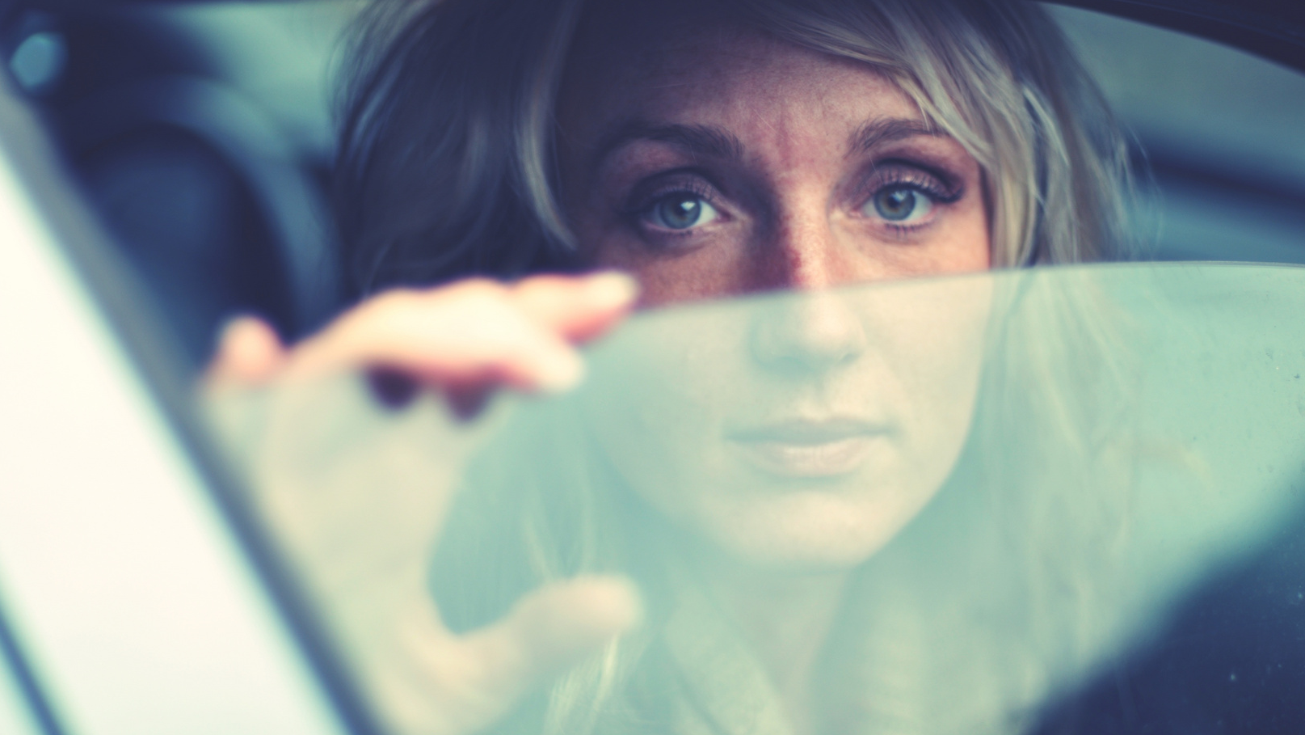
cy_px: 396
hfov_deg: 26.8
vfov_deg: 15.3
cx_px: 655
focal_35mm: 79
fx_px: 2734
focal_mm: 50
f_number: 1.6
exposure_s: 1/160
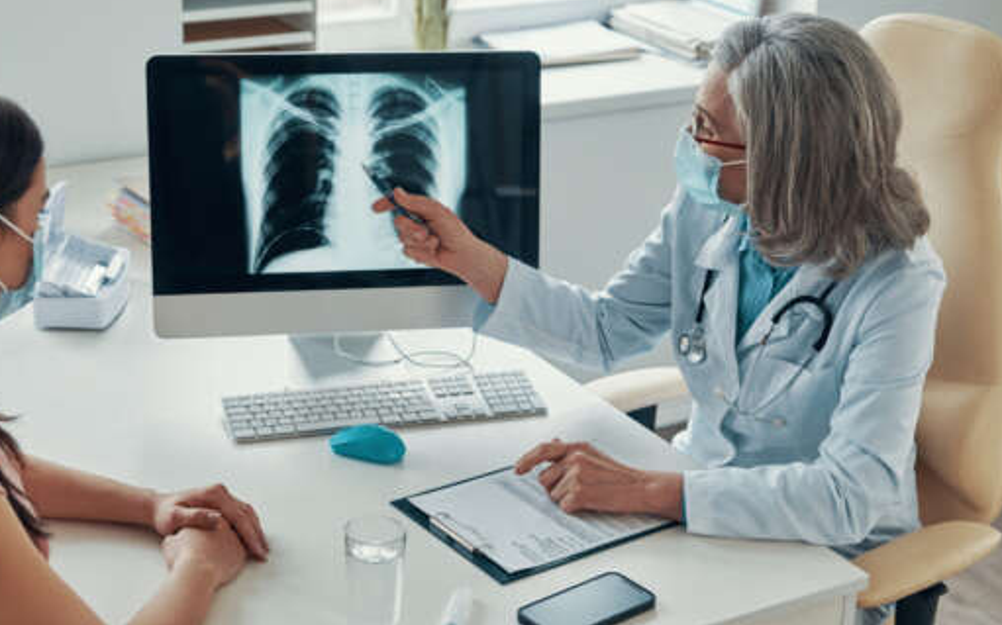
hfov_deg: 32.0
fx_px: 1747
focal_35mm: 64
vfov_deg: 20.3
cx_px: 459
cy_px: 263
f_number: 3.5
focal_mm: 50
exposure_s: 1/125
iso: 640
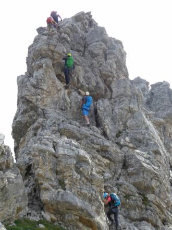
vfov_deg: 26.0
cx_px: 86
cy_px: 115
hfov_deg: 19.6
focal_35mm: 75
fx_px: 497
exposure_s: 1/160
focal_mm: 12.5
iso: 80
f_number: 4.5
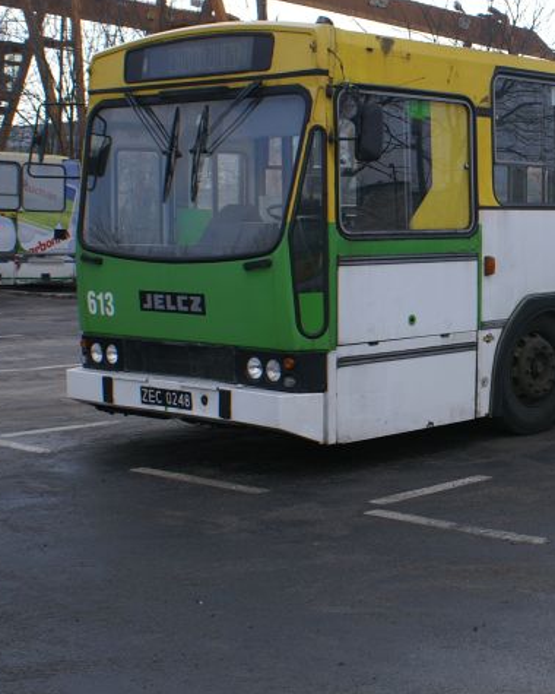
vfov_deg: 29.5
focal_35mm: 64
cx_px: 542
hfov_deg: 23.0
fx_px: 1314
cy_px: 269
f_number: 10
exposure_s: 1/160
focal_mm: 24
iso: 100
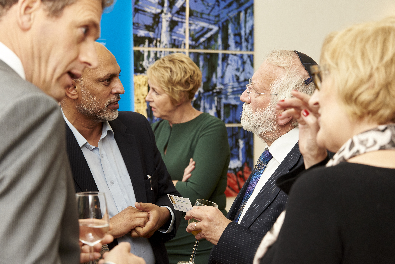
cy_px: 132
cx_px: 198
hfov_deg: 26.0
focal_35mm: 78
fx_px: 856
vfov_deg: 17.5
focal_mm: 78
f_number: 8
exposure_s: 1/125
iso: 2500
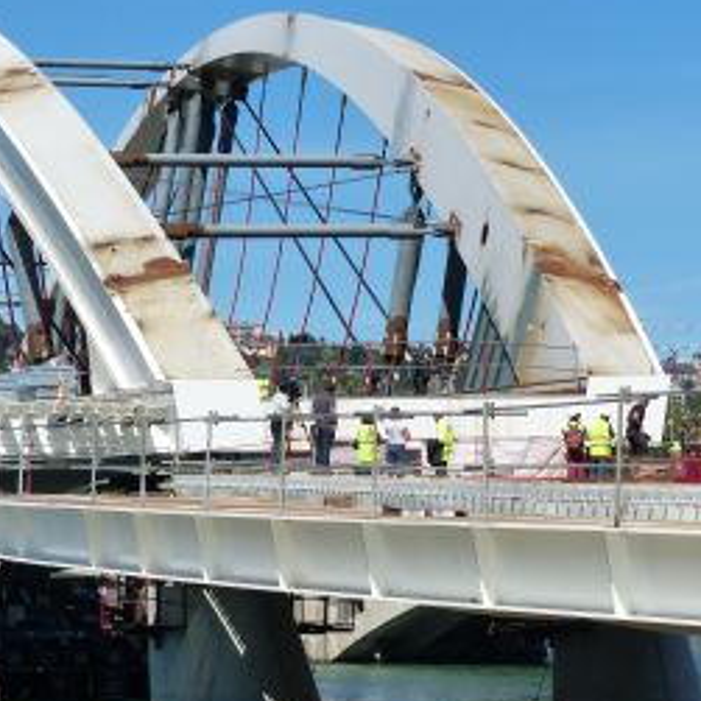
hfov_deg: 13.2
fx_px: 3024
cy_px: 507
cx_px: 285
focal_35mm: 132
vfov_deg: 13.2
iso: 160
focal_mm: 13.5
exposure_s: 1/1300
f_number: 4
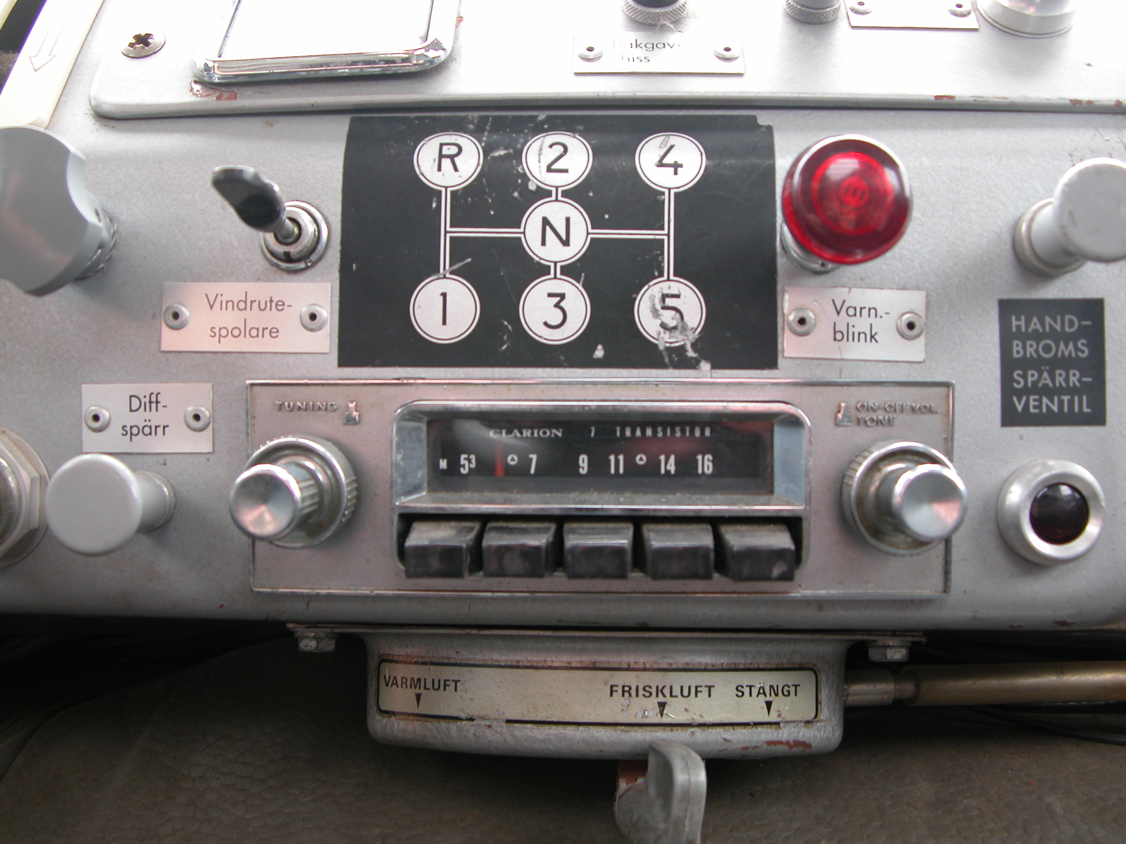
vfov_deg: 39.7
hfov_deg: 51.4
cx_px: 563
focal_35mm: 36
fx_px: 1171
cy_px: 422
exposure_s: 1/42.5
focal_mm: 9.2
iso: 100
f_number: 2.8
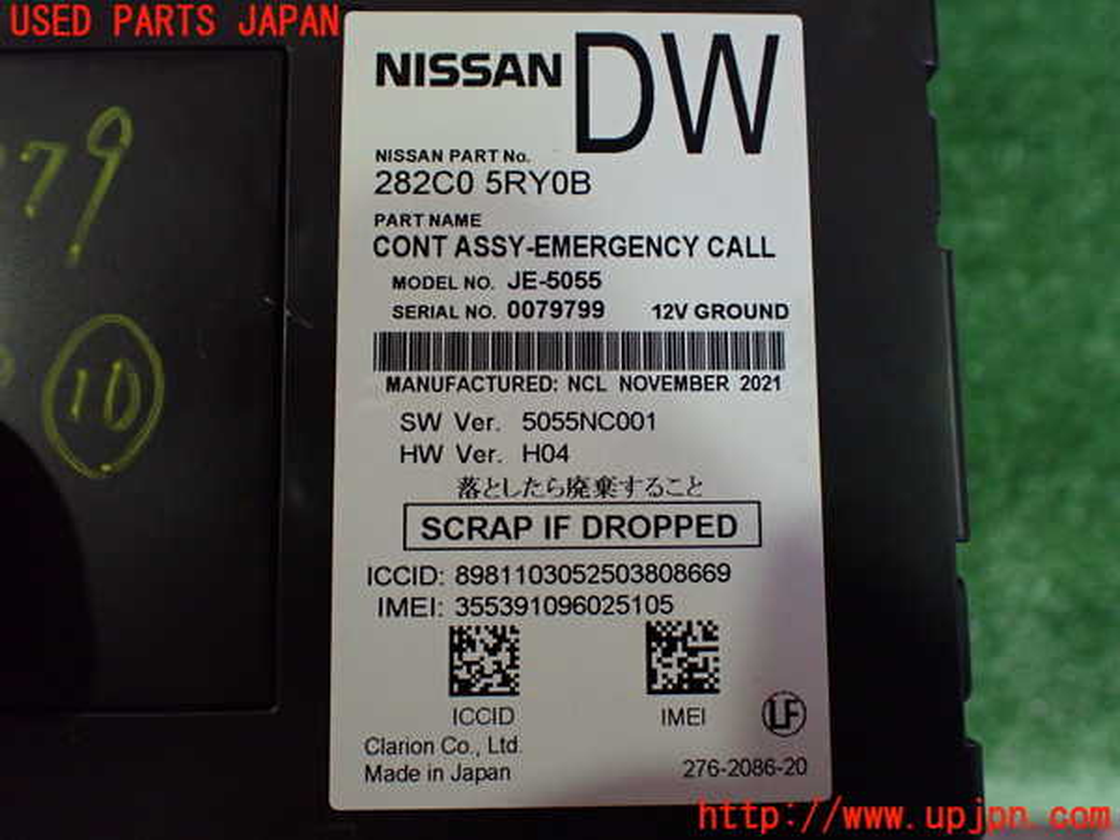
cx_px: 560
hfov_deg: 60.0
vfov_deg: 46.8
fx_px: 971
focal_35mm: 30
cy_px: 420
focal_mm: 5.4
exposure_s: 1/125
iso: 800
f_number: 2.3
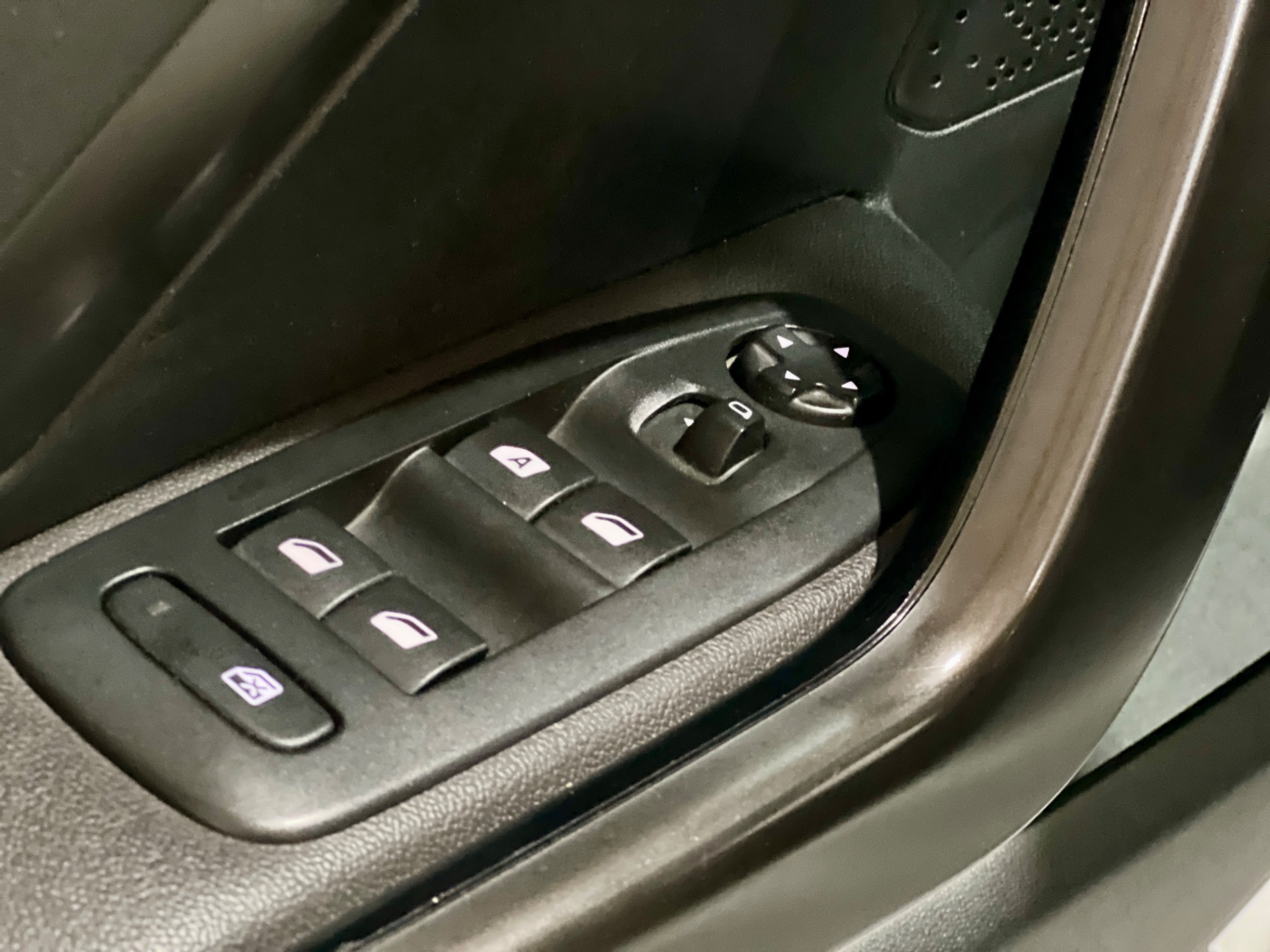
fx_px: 2825
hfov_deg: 25.3
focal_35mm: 77
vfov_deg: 19.1
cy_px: 476
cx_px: 635
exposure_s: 1/15
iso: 1600
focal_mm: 9
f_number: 2.8
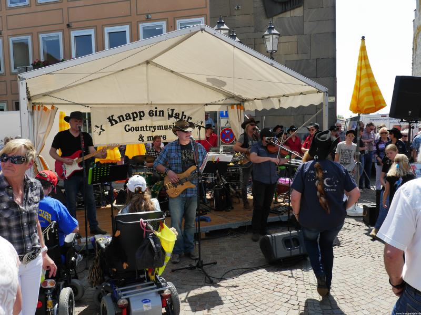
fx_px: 341
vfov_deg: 49.7
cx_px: 210
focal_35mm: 28
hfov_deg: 63.4
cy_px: 158
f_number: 7.1
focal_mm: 14
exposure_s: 1/320
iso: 200
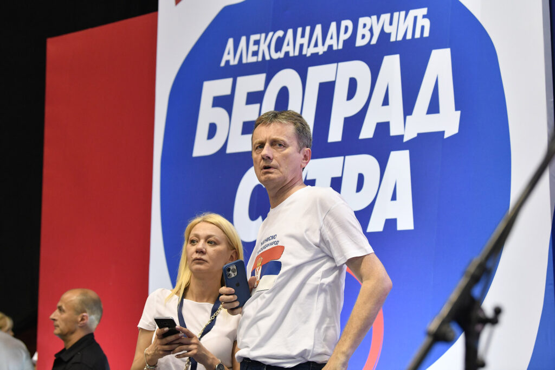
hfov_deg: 26.0
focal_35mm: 78
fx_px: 1202
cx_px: 278
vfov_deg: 17.5
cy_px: 185
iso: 2500
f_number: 5
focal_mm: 78
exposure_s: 1/250
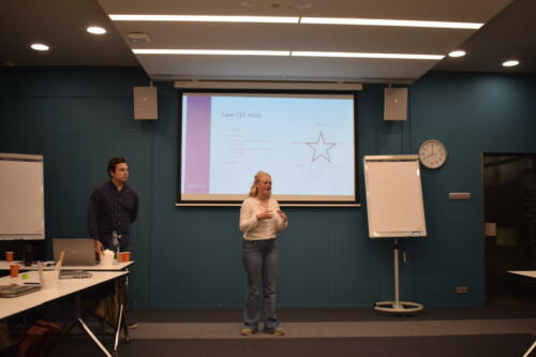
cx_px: 268
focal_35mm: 36
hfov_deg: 53.1
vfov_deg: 36.8
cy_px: 178
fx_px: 536
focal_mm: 24
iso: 400
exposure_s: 1/80
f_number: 4.5
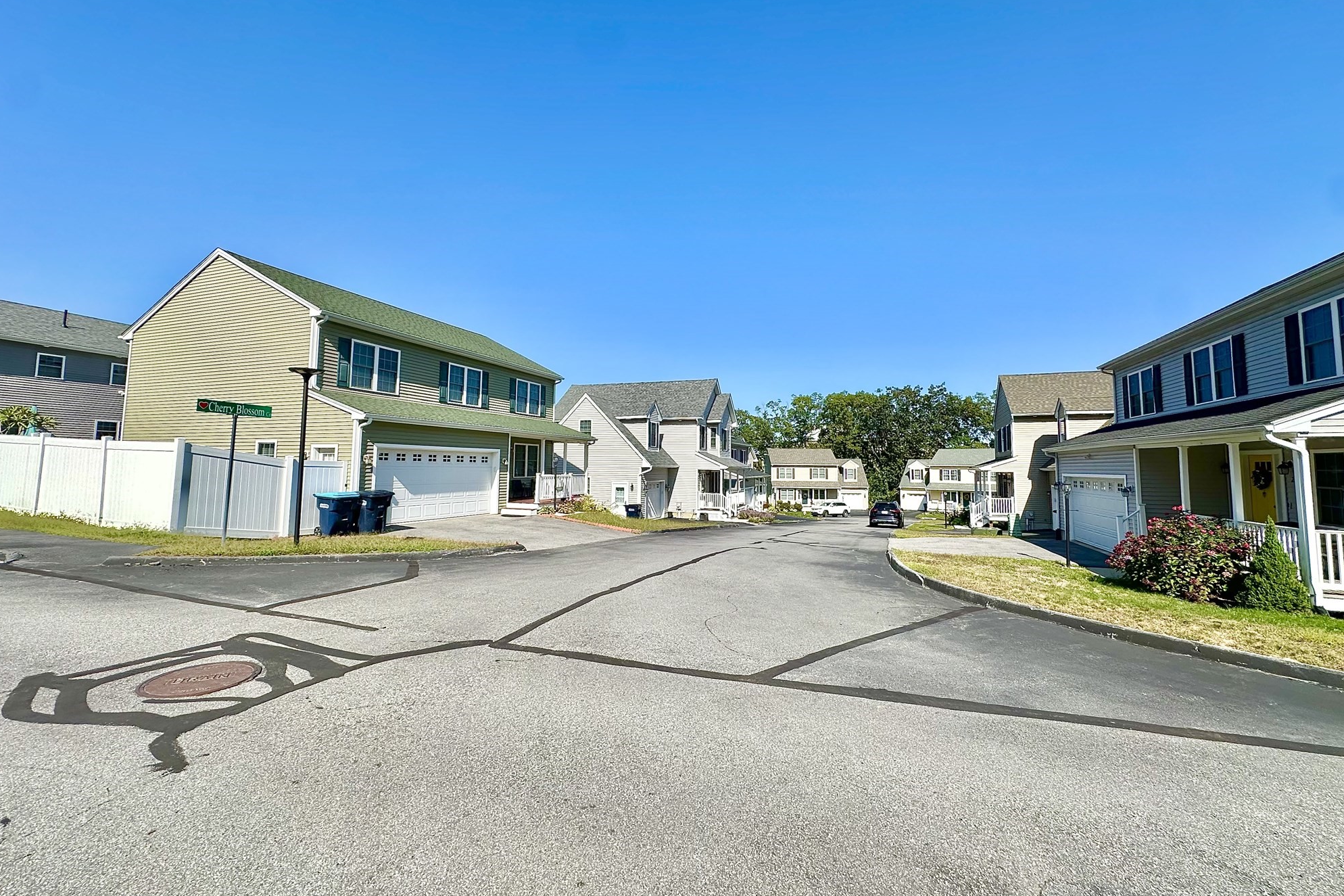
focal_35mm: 15
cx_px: 685
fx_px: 560
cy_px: 424
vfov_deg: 77.3
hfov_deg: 100.4
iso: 50
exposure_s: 1/2681
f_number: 2.2
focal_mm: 2.22
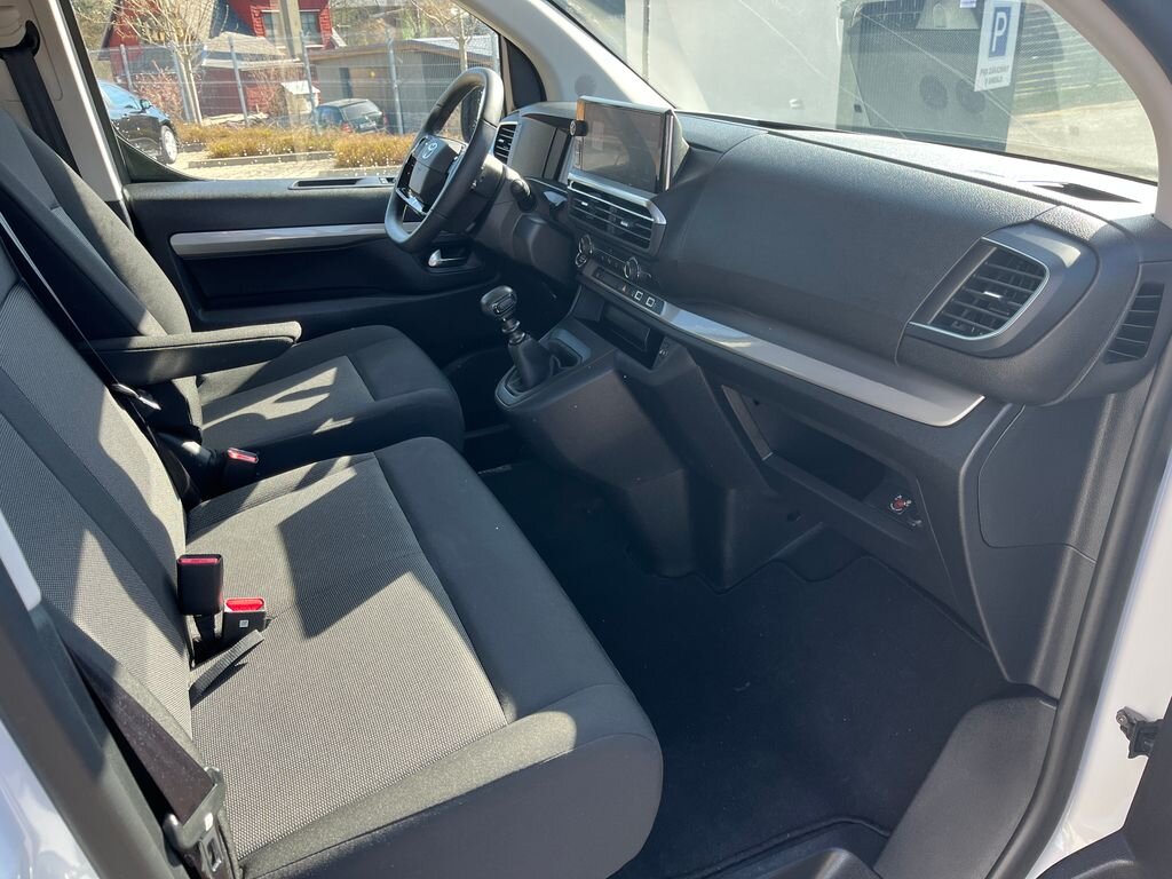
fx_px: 880
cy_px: 440
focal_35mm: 26
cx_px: 586
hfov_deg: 67.3
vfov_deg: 53.1
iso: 50
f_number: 1.6
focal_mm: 5.1
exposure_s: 1/202
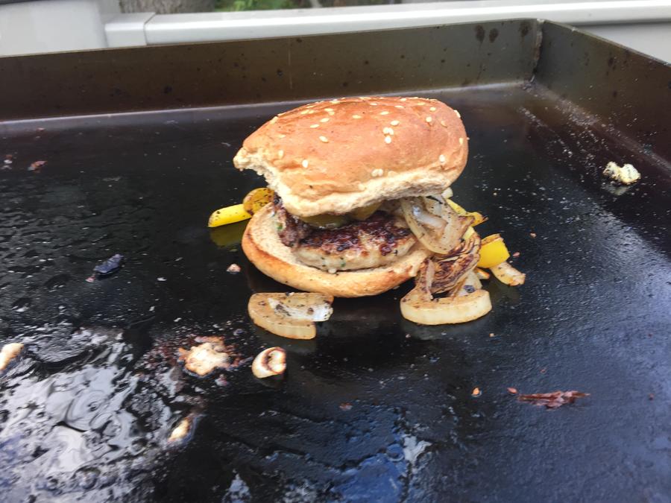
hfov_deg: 61.7
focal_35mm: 29
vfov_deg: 48.2
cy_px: 252
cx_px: 336
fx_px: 562
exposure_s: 1/120
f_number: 2.2
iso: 50
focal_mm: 4.15
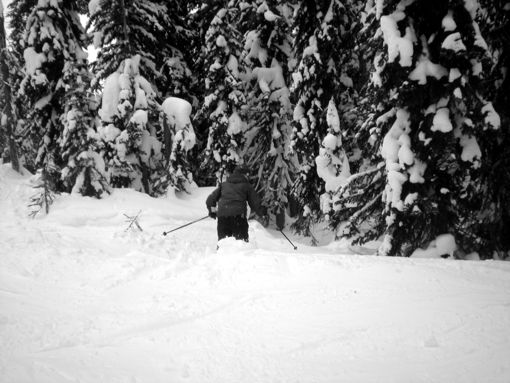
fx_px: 560
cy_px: 192
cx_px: 255
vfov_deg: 37.7
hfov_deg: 49.0
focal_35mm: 38
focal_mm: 6.3
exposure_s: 1/192
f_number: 4.6
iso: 64
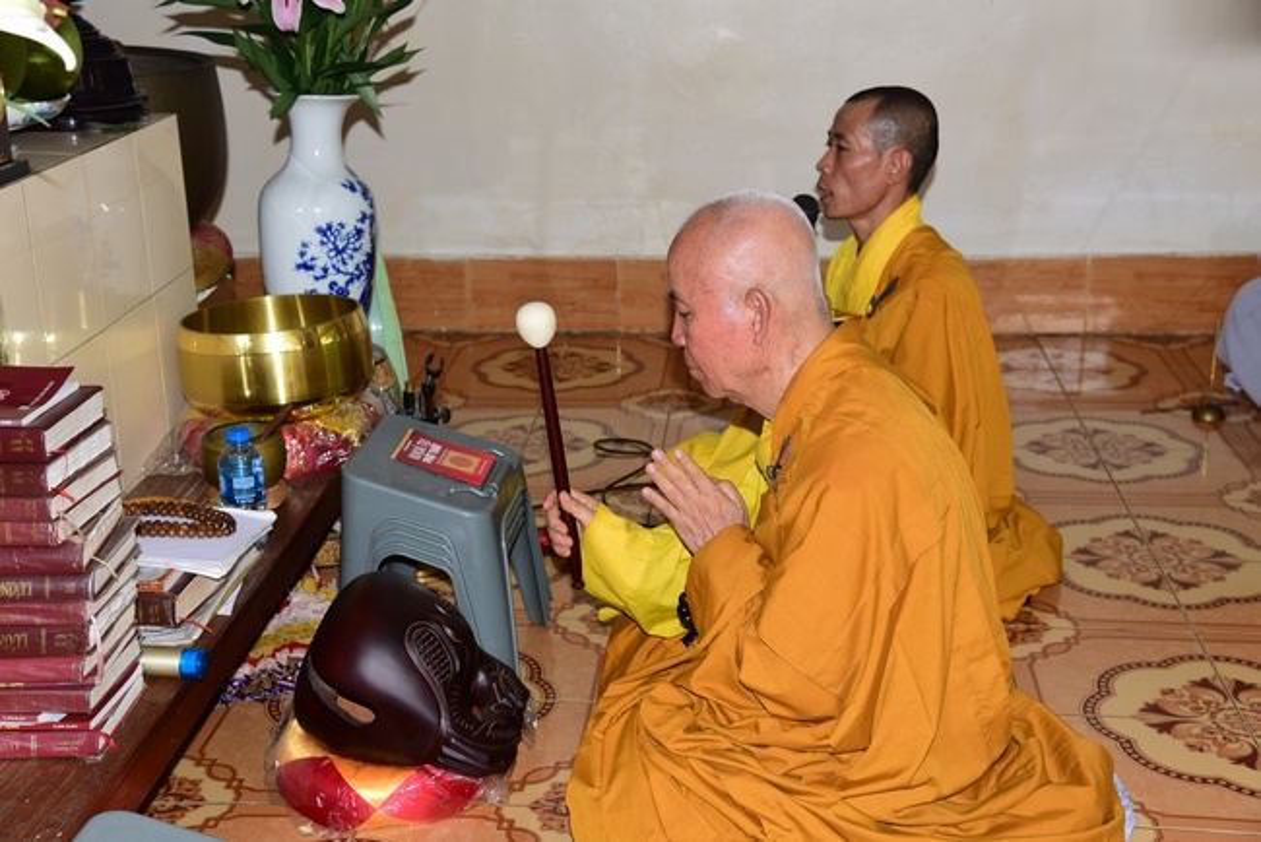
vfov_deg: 27.0
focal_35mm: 50
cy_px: 421
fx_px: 1752
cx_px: 630
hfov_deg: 39.6
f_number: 5.6
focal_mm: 50
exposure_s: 1/80
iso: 400
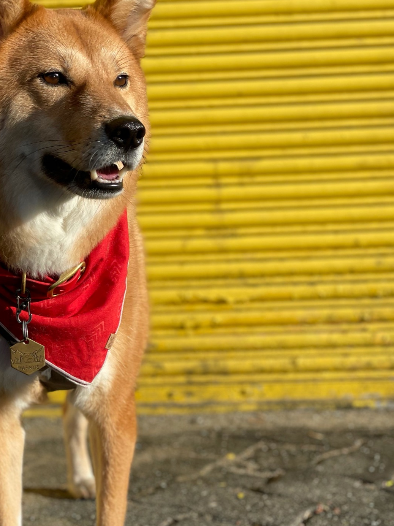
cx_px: 132
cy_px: 336
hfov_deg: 19.1
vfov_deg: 25.3
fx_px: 1169
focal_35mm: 77
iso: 25
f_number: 2
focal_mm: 6
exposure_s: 1/1370
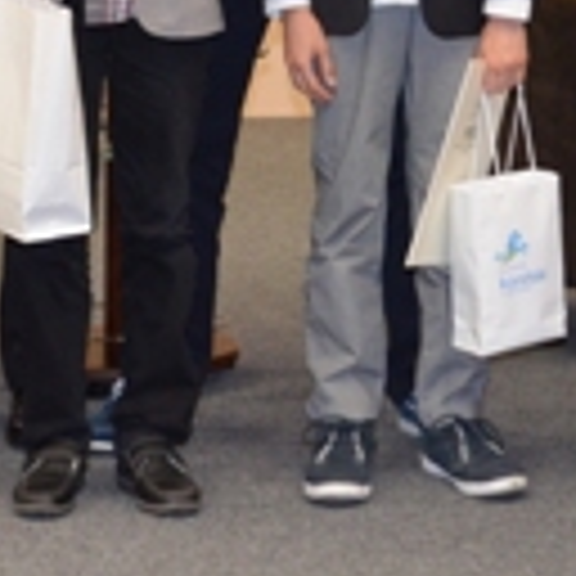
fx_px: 2996
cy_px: -243
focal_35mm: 159
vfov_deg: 10.7
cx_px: 572
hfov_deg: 10.9
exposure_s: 1/60
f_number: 4
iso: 1400
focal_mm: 25
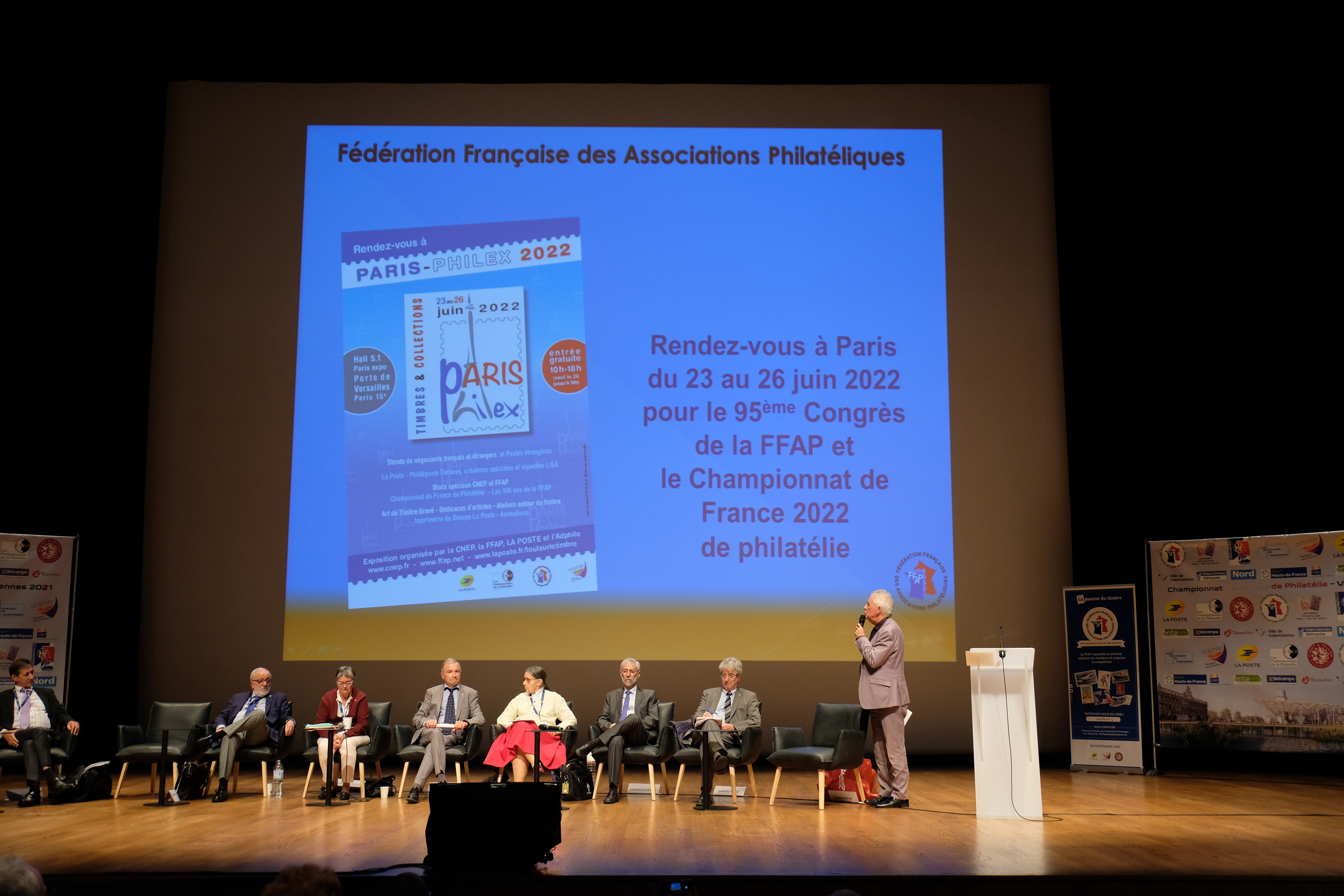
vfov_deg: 36.9
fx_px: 1344
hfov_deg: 53.1
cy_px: 448
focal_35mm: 36
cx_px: 672
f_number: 4
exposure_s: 1/38
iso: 800
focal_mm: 24.3
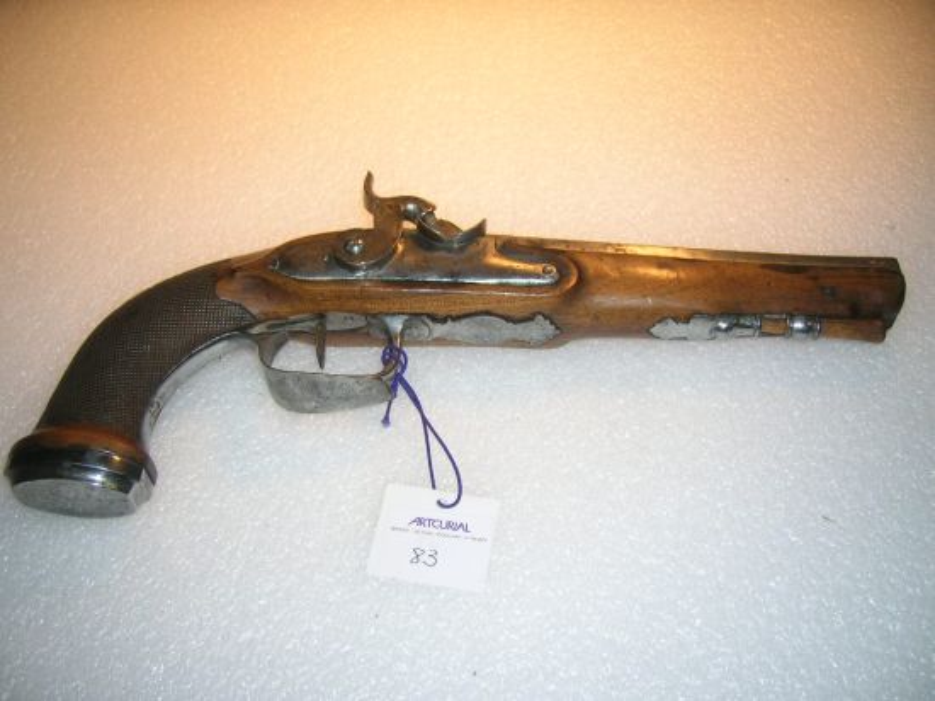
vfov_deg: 41.8
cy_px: 350
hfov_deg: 54.0
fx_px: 918
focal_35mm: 34
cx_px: 468
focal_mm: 5.7
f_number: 2.9
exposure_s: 1/60.1
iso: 50
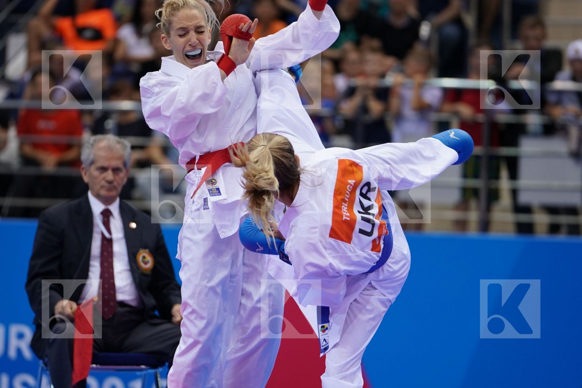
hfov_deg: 6.9
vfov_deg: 4.6
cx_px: 291
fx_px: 4850
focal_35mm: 300
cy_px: 194
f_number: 2.8
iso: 1250
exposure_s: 1/1000
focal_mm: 200
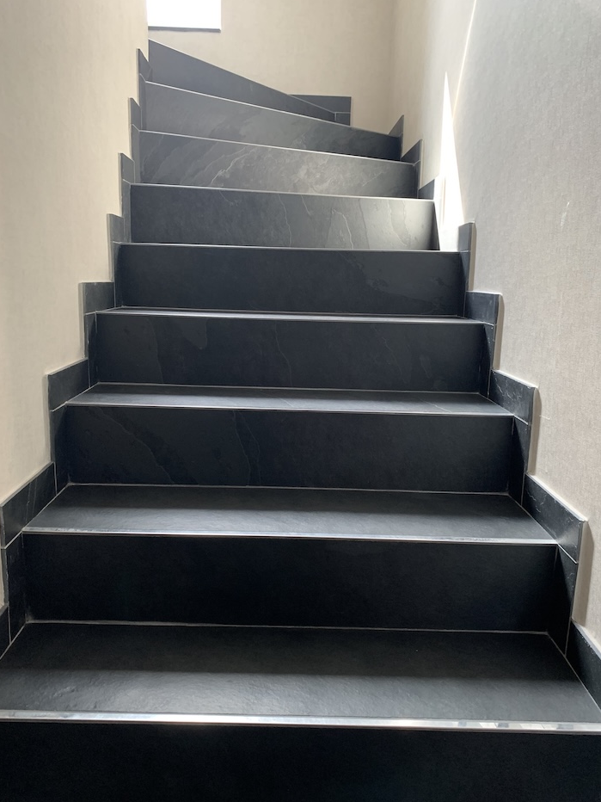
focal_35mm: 27
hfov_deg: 51.3
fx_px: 625
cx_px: 290
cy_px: 410
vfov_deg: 65.3
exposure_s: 1/60
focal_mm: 4.25
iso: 160
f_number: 1.8
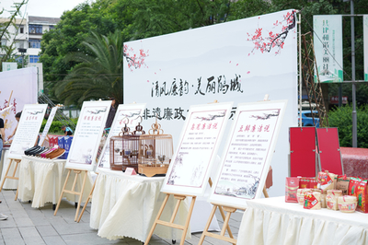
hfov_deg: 36.3
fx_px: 562
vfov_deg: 24.6
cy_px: 122
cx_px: 184
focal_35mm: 55
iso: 400
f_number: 4
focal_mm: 55
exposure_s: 1/500
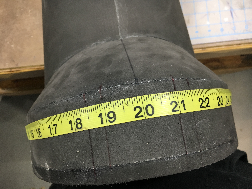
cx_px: 126
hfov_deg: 61.7
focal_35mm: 29
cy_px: 94
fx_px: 211
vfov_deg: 48.2
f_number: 2.2
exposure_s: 1/30
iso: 64
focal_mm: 4.15
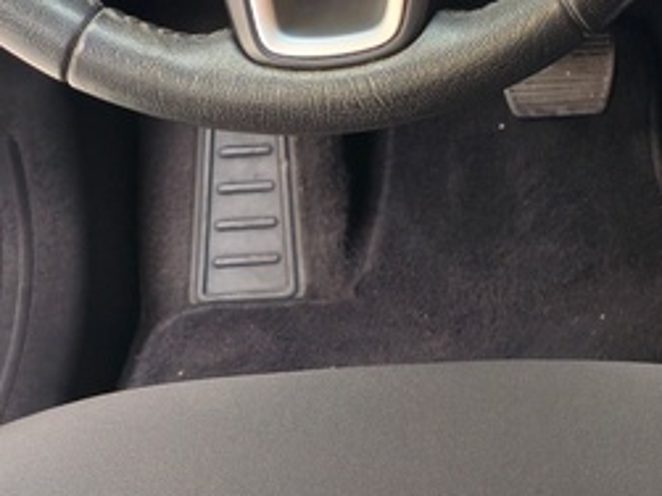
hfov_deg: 19.5
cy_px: -3
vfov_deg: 15.4
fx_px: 1797
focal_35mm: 94
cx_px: 823
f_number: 1.7
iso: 64
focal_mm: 6.3
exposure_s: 1/60
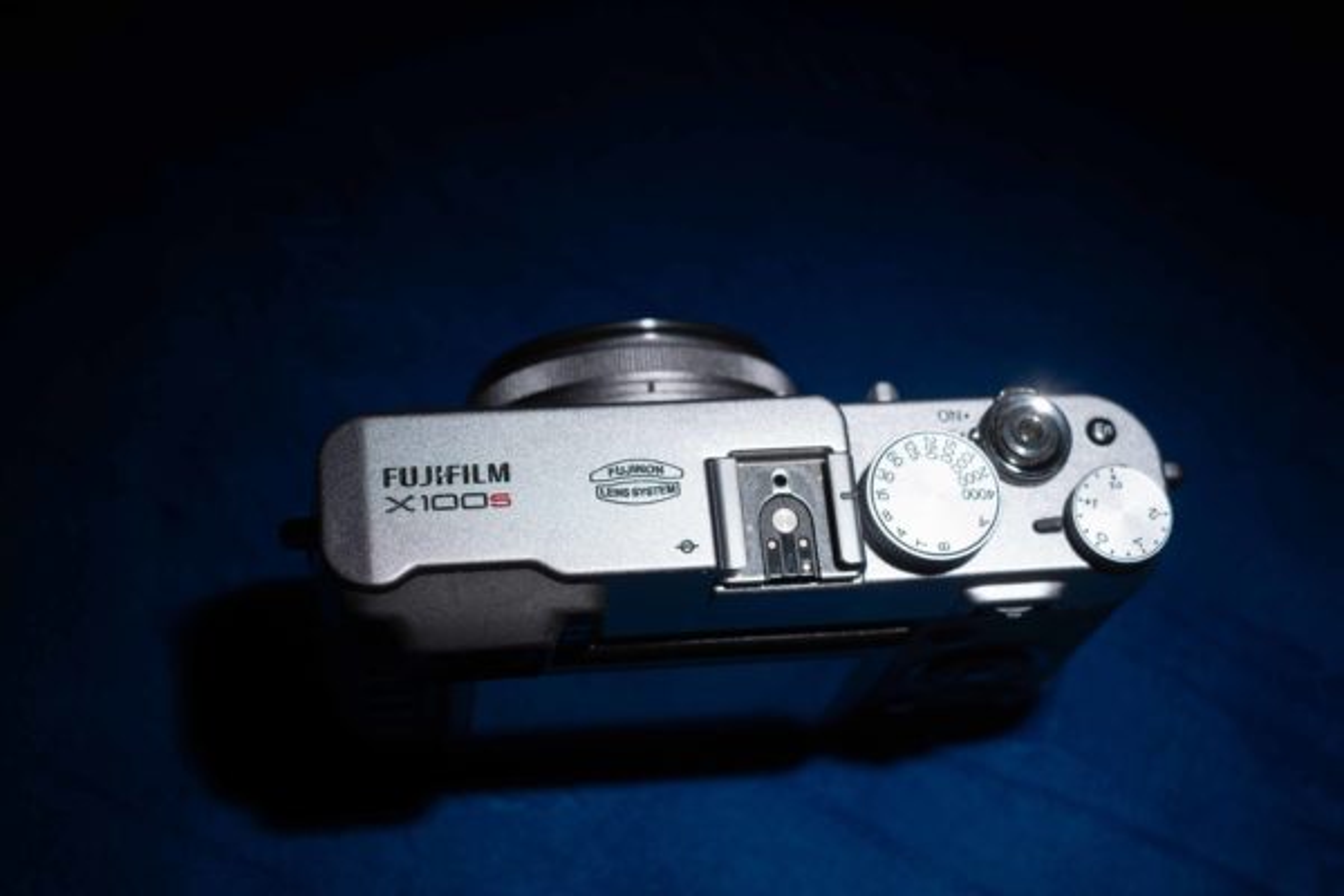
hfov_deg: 37.5
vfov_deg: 25.5
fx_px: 1979
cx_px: 672
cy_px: 448
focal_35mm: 53
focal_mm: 35
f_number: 5
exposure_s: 1/125
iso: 200
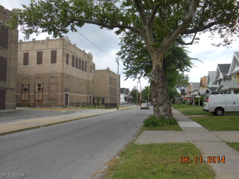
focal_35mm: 26
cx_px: 120
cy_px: 90
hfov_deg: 67.3
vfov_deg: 53.1
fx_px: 180
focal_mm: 4.6
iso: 80
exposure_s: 1/400
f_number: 3.5
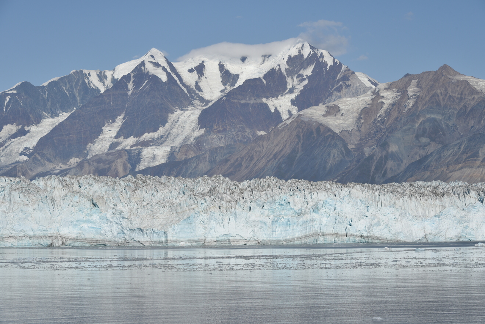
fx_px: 1320
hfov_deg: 20.8
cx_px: 242
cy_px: 162
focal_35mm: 98
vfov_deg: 14.0
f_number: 11
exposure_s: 1/500
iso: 100
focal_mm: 98
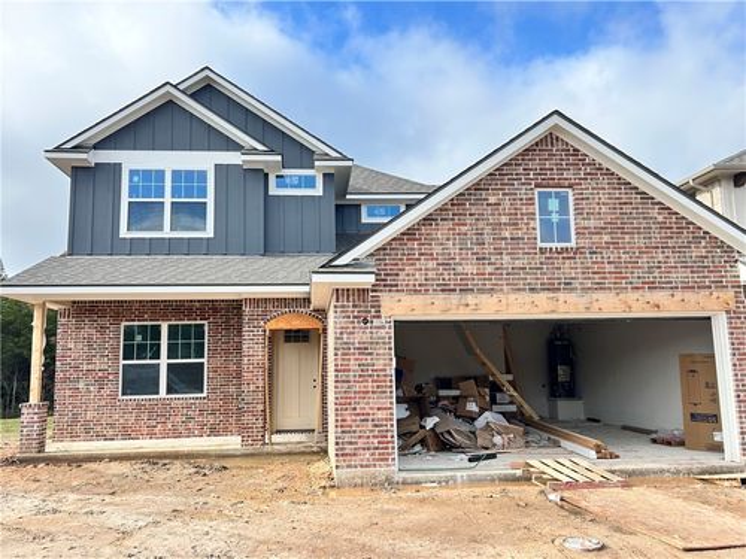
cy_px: 280
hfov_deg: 67.3
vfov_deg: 53.1
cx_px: 373
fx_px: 560
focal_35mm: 26
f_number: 1.5
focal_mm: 5.7
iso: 50
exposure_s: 1/974
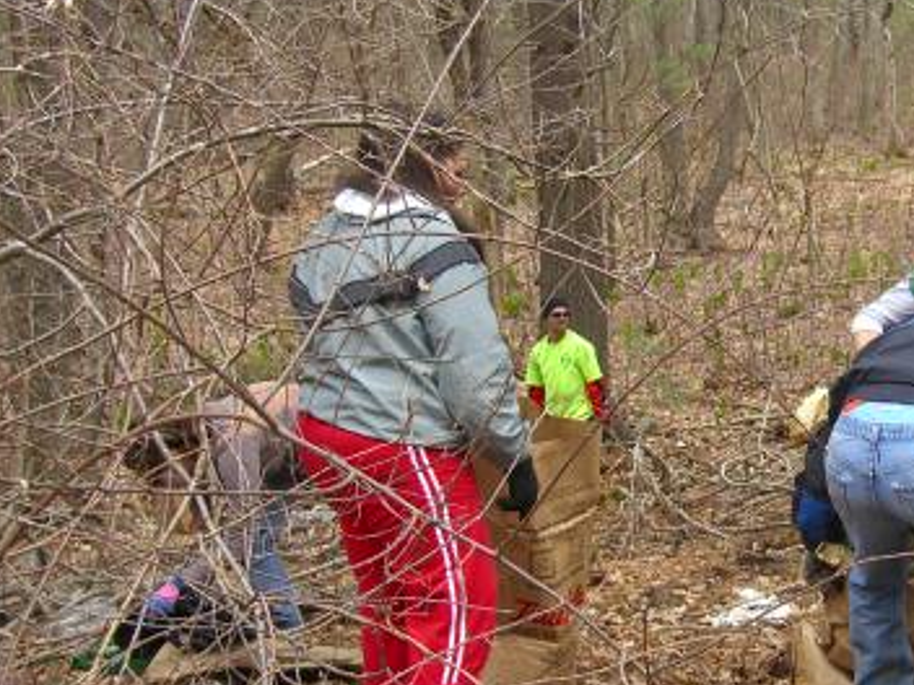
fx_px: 1822
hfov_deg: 27.4
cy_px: 376
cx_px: 766
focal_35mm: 69
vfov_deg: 21.3
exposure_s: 1/320
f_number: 2.8
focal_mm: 7.9
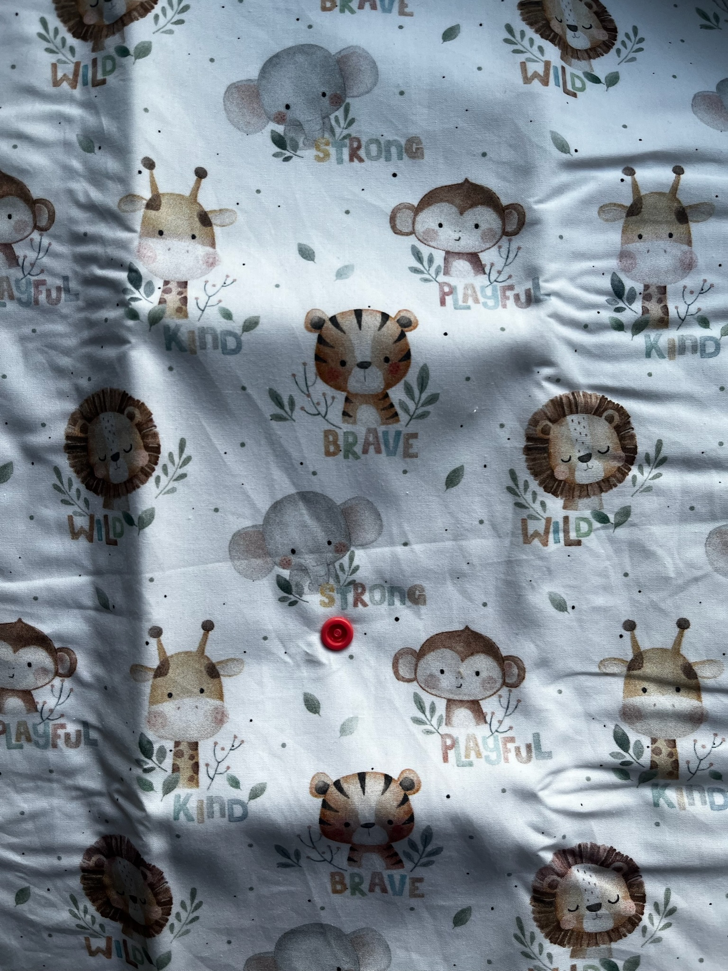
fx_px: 729
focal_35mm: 26
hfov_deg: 53.1
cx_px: 364
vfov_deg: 67.3
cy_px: 486
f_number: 1.6
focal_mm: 5.1
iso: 50
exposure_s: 1/563
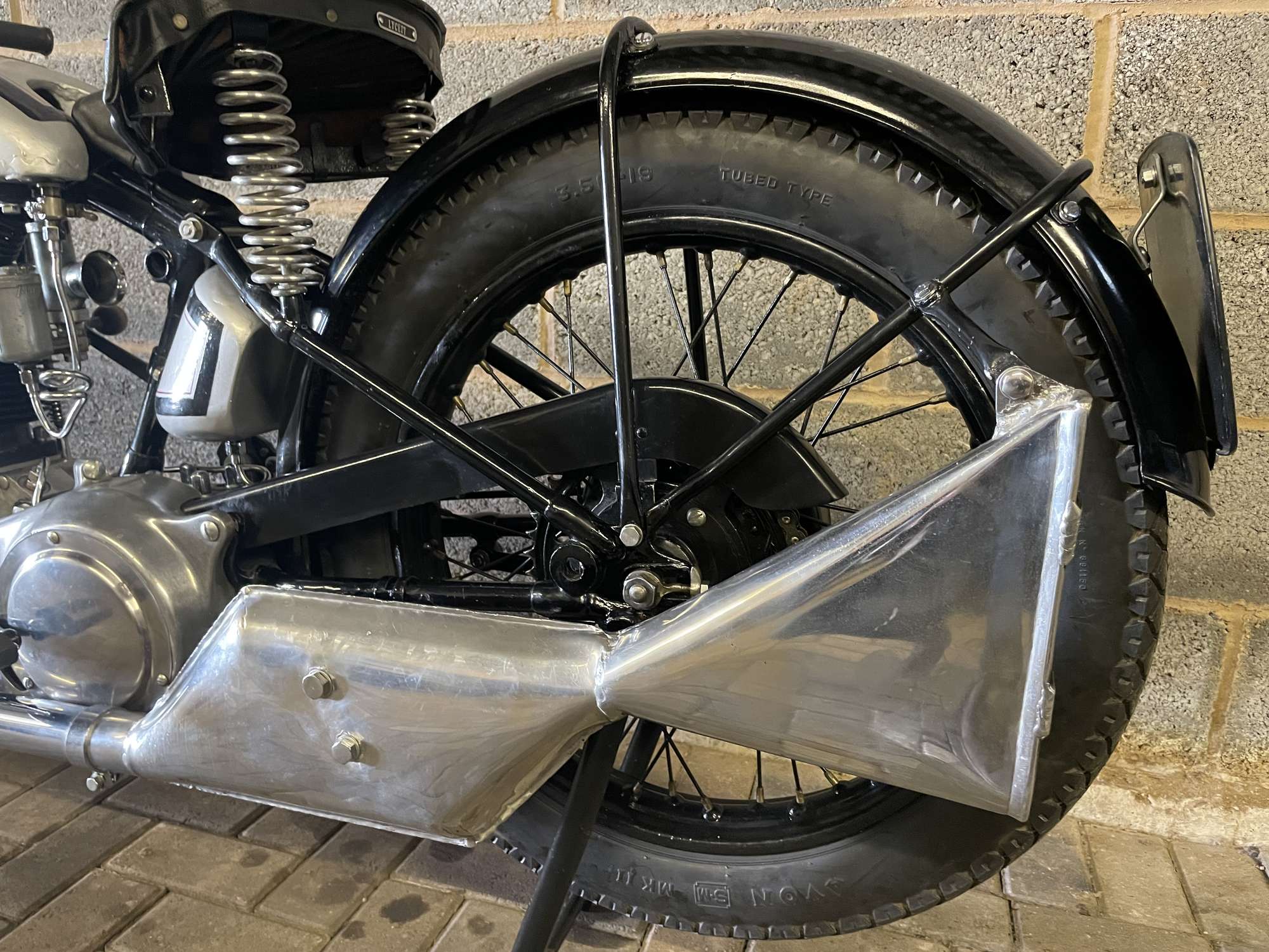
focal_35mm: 26
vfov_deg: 53.1
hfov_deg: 67.3
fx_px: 953
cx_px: 634
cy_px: 476
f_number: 1.6
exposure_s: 1/33
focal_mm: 4.2
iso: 500
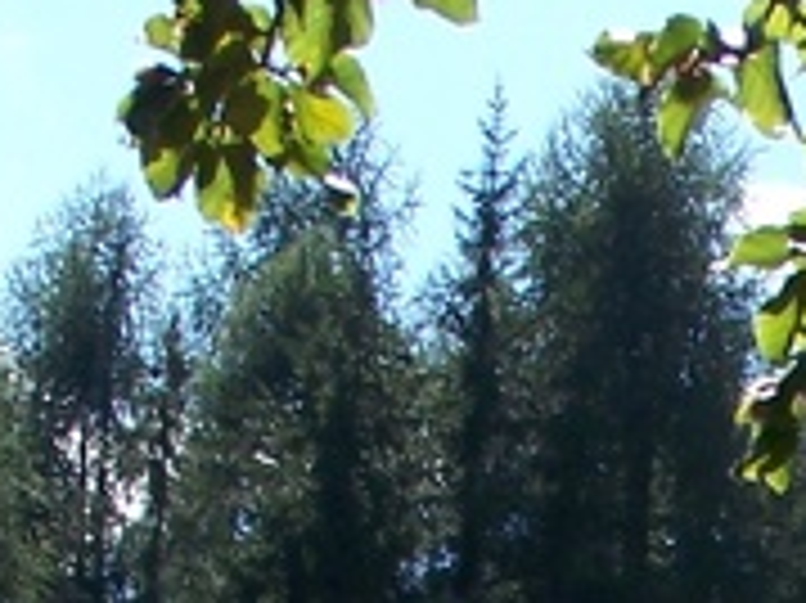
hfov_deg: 5.9
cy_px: 1602
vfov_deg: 4.3
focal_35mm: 332
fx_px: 7725
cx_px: 1301
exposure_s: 1/250
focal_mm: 9.8
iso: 64
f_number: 4.5
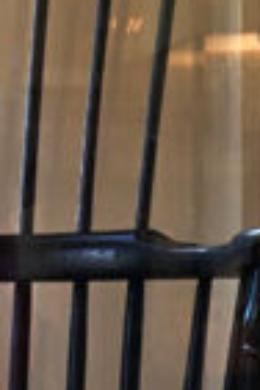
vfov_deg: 10.3
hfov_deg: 7.2
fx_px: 2026
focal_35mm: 187
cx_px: -111
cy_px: 723
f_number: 6.3
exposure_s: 1/10
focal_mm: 34
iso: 72
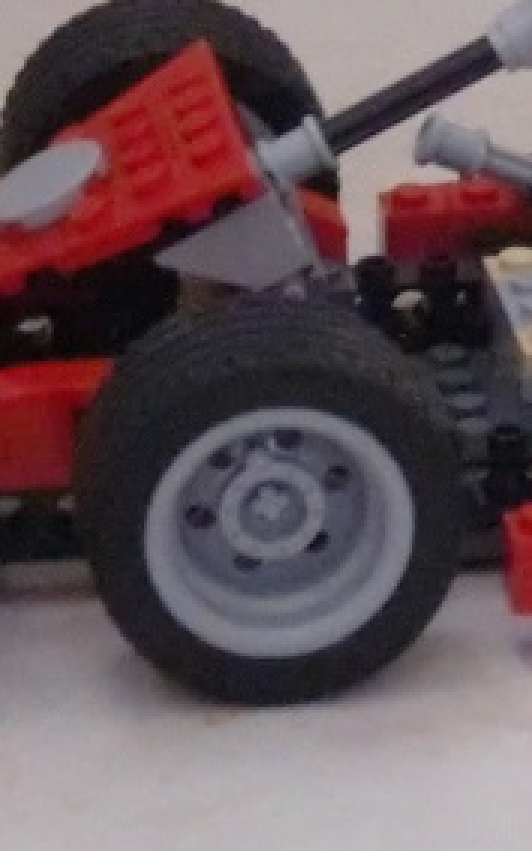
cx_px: 547
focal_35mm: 267
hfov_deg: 4.9
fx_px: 6191
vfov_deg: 7.9
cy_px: 253
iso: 1600
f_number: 4.8
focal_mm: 15.7
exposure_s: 1/80
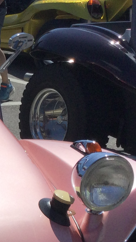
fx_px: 789
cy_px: 187
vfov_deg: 17.3
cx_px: -139
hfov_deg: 9.2
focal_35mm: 123
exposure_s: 1/2915
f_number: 2.4
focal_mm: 3.3
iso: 25
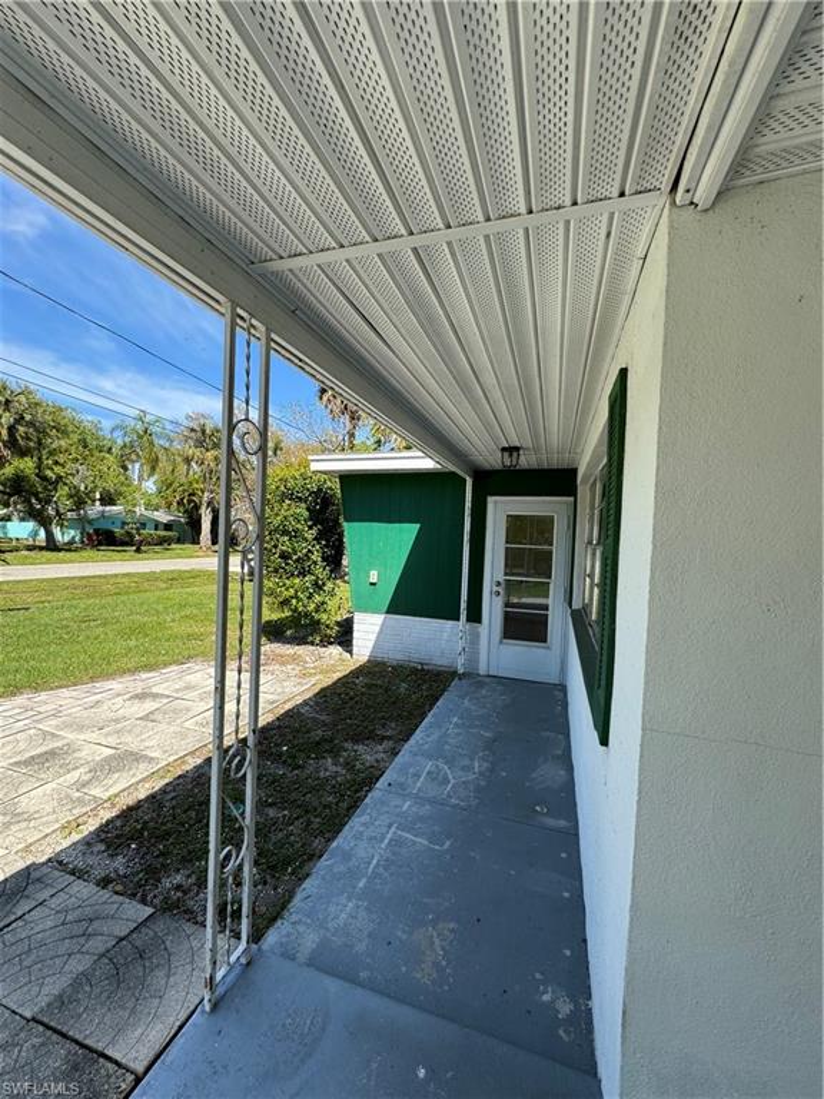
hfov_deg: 85.7
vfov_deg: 102.1
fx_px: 444
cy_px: 550
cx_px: 412
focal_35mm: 14
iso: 40
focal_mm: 2.22
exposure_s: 1/600
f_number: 2.2
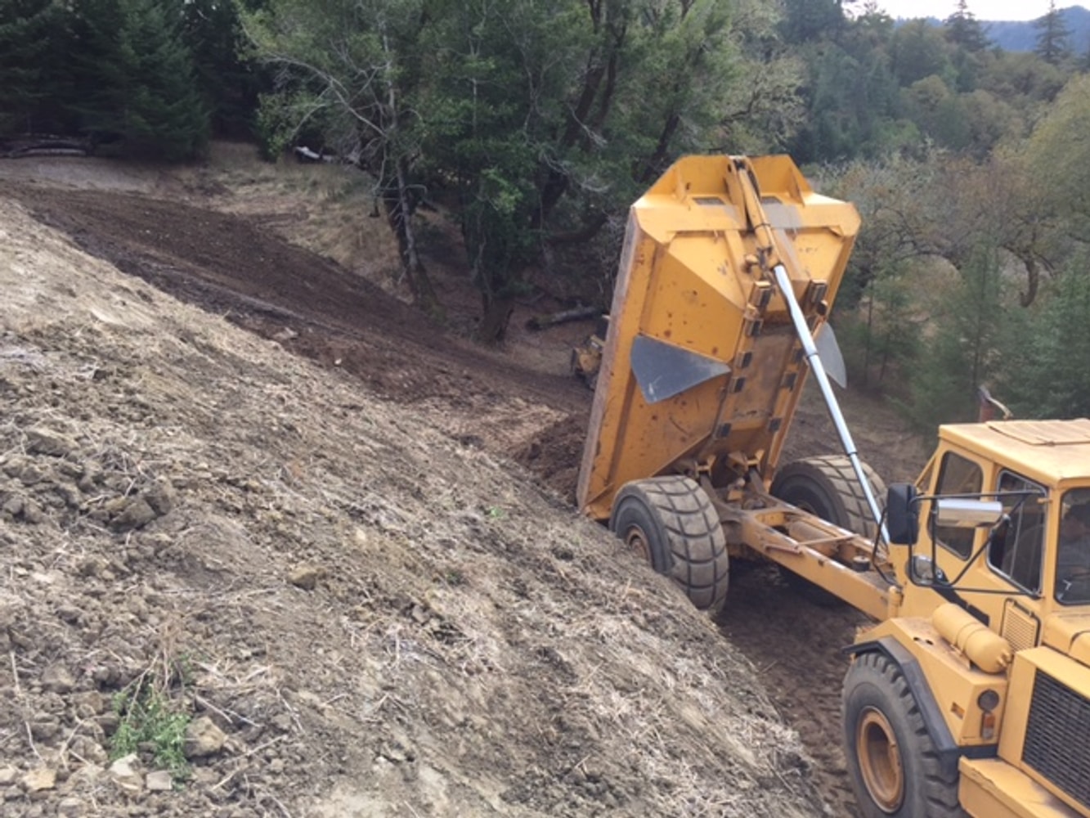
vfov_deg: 48.2
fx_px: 913
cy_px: 409
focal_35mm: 29
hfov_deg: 61.7
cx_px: 545
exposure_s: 1/425
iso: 32
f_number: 2.2
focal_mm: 4.15
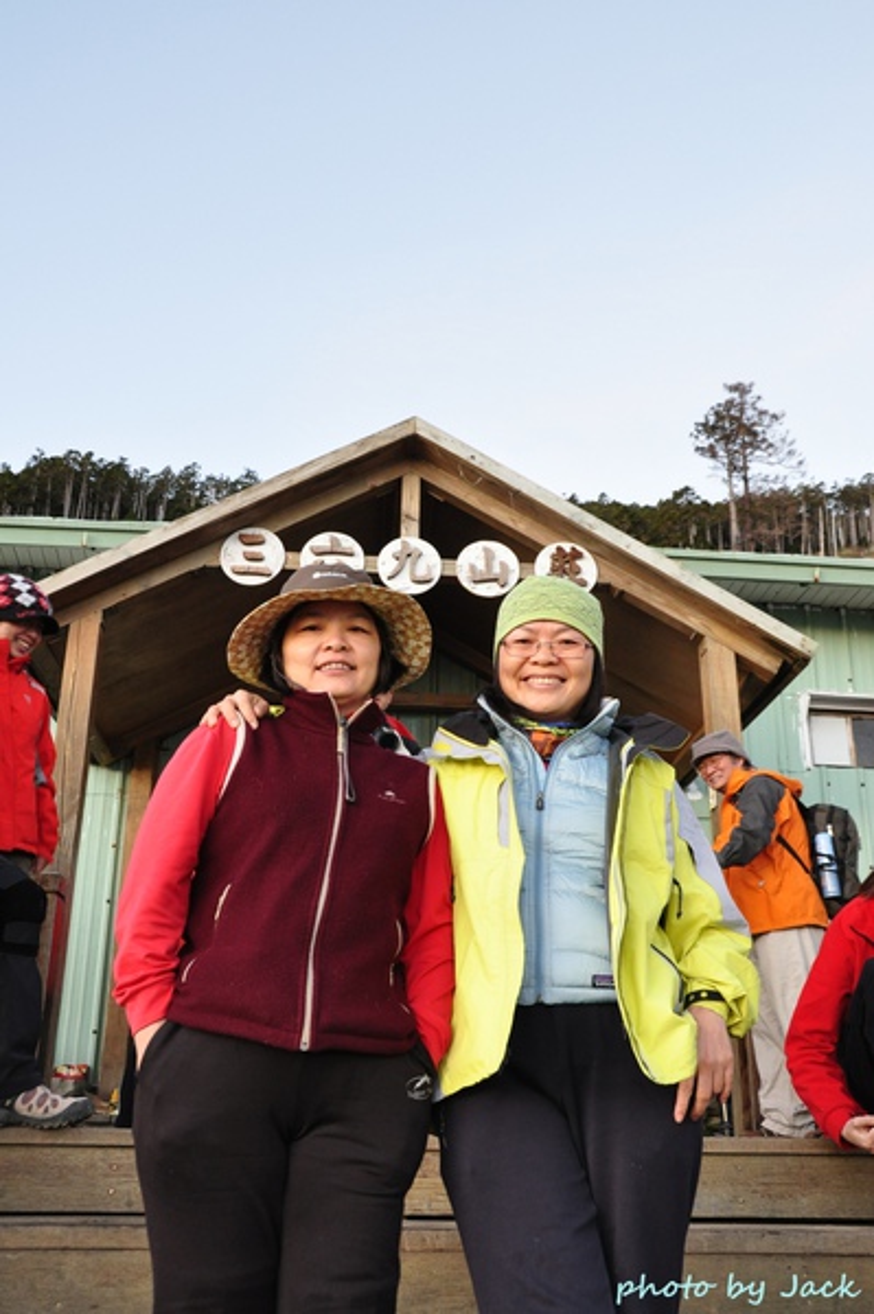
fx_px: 1204
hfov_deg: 39.9
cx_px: 437
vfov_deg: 57.3
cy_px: 657
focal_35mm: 33
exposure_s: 1/30
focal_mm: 22
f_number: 7.1
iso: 800
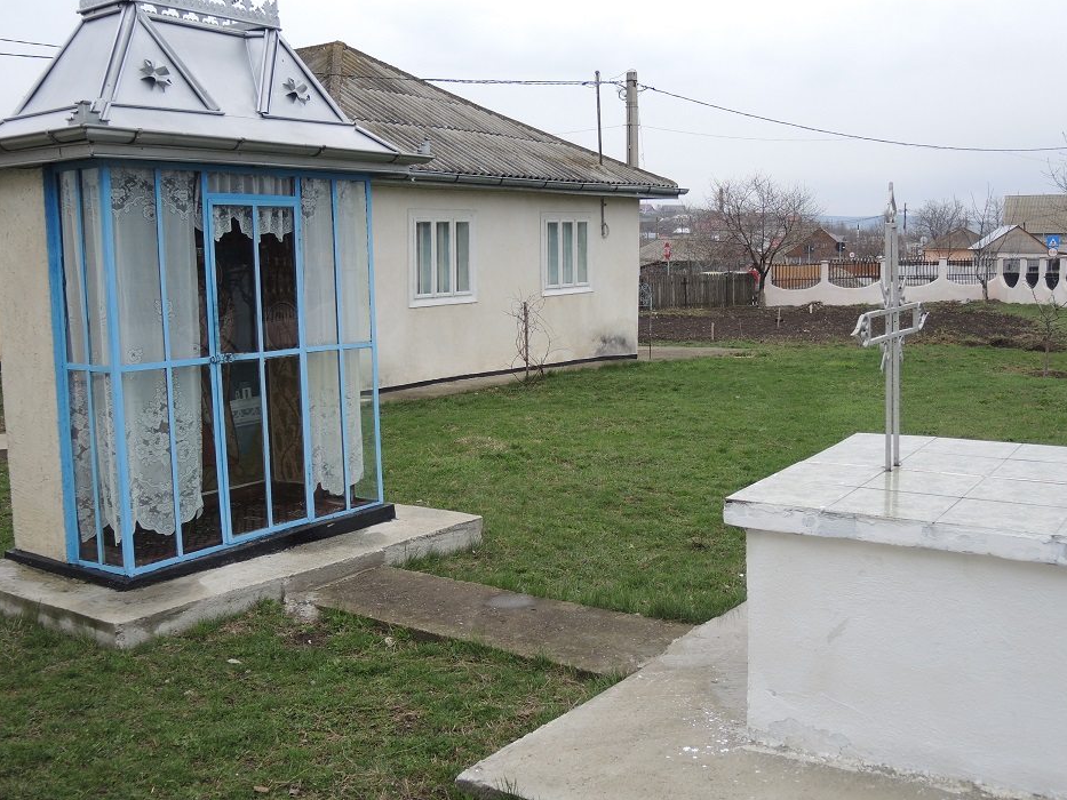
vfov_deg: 39.6
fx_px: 1110
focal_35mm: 36
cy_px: 365
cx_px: 591
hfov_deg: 51.3
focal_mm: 6
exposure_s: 1/500
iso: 80
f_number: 2
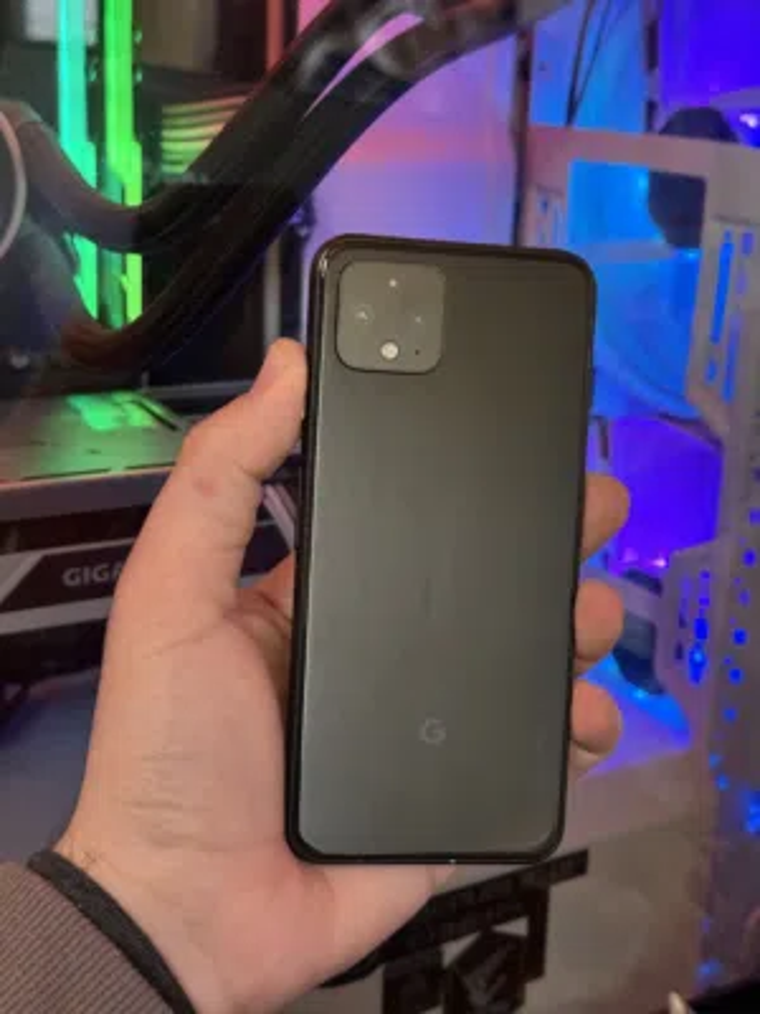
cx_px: 380
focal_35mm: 48
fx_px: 1405
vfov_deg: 39.7
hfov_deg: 30.3
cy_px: 507
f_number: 1.78
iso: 500
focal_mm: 6.76
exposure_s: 1/34
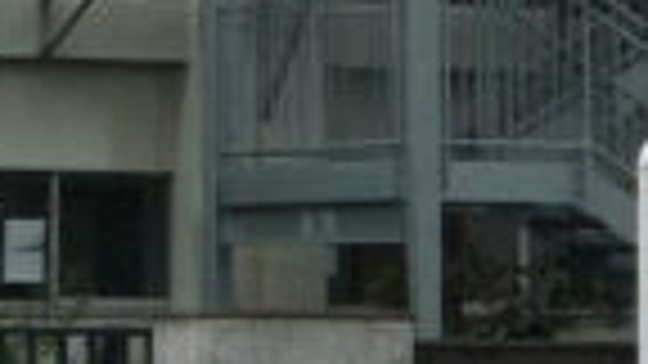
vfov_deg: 4.3
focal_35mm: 279
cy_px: -81
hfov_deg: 7.5
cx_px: -464
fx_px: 4794
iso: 100
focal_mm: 6.3
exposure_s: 1/1000
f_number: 3.8
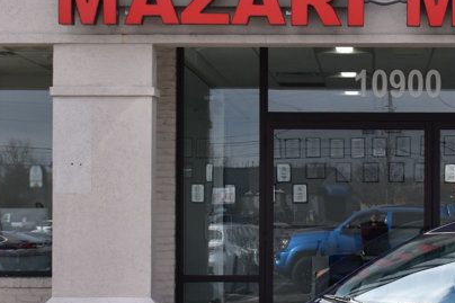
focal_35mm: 114
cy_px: 217
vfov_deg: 12.0
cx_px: 387
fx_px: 1440
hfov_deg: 17.7
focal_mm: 30
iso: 400
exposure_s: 1/400
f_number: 11
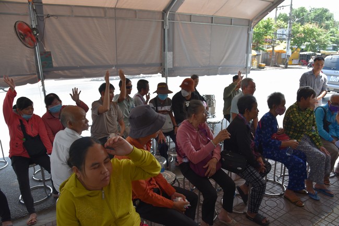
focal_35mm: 24
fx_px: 226
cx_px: 170
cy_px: 113
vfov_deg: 53.2
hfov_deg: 73.7
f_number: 6.3
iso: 400
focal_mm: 24
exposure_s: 1/160
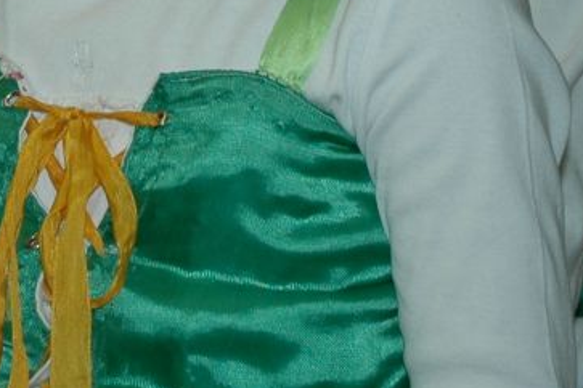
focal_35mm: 217
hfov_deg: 9.4
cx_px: 3
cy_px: -301
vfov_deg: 6.2
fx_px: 3515
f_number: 4.2
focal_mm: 35
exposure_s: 1/60
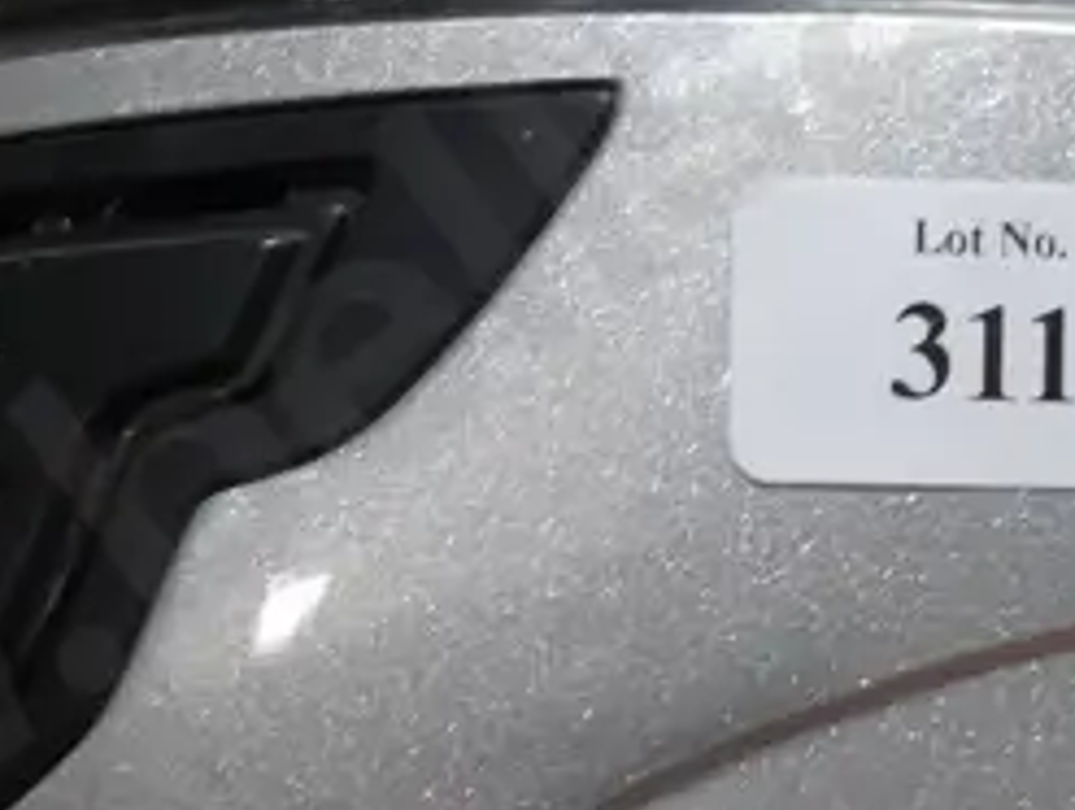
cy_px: -163
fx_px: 6438
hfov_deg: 9.5
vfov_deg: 7.1
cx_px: 1066
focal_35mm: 207
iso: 500
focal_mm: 25
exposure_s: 1/60
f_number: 5.3
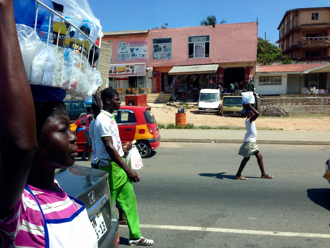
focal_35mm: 33
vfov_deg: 42.9
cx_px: 165
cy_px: 124
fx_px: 315
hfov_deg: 55.4
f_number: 2.4
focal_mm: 4.12
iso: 50
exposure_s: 1/1063
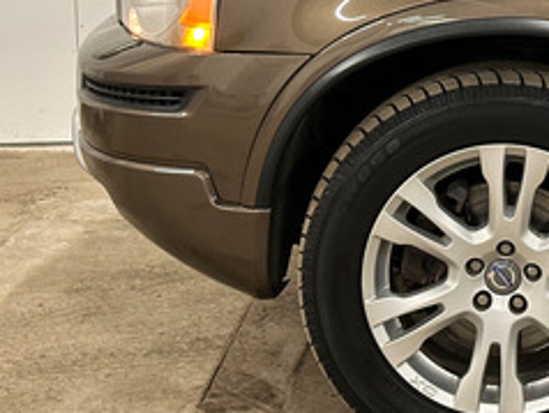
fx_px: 1921
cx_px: 644
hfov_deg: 15.7
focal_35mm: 121
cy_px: -35
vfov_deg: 12.1
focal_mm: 6.86
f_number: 1.8
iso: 200
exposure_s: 1/50
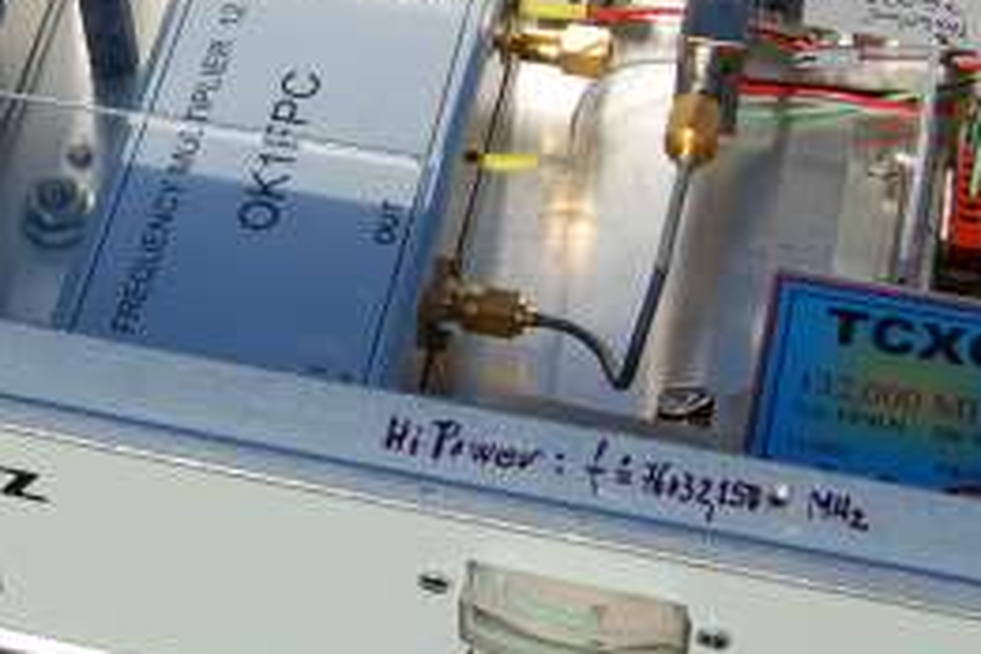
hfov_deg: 19.7
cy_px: 132
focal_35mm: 101
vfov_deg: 13.5
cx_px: 56
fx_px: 2752
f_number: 10
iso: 200
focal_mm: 22
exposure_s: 1/400
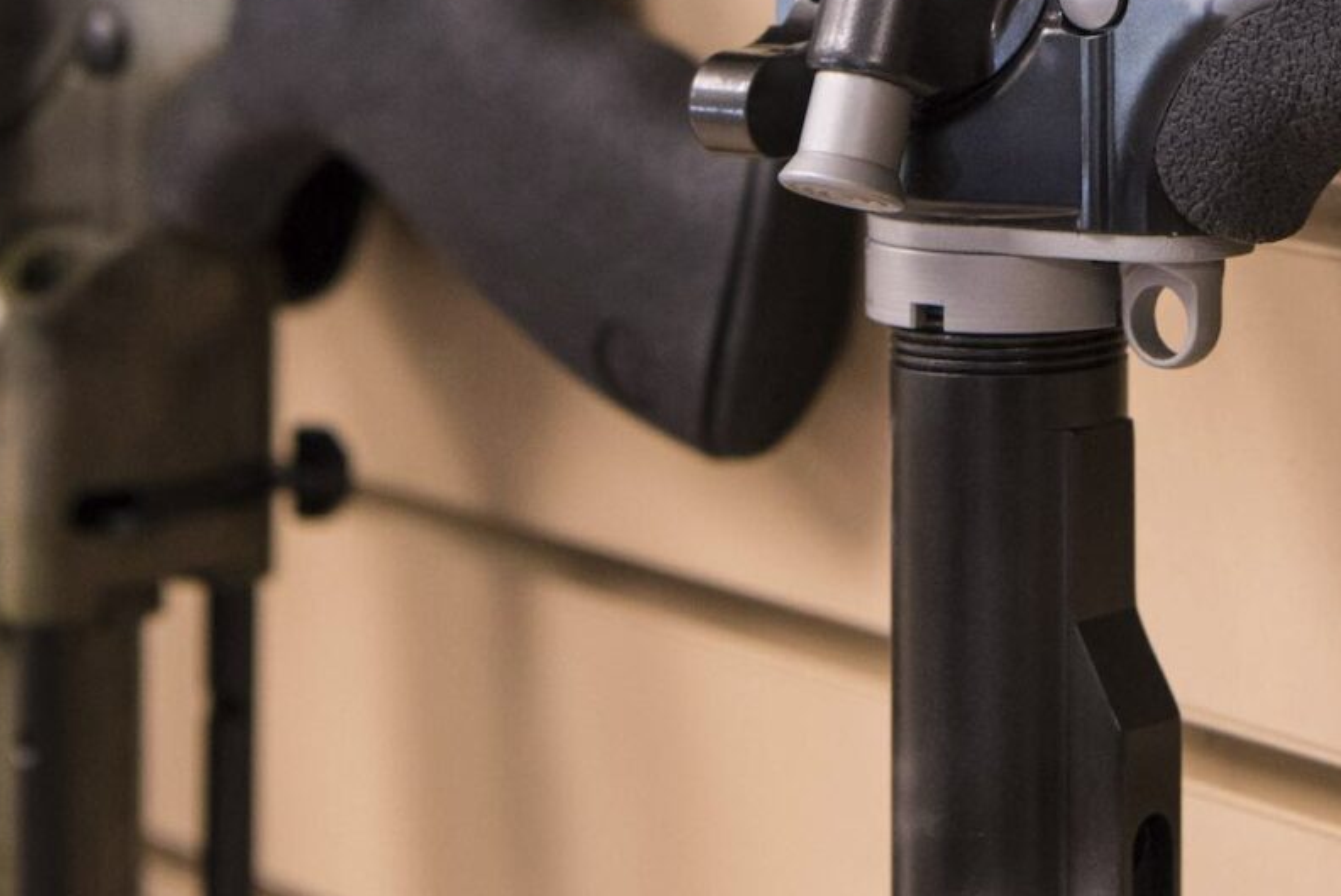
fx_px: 6261
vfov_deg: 8.1
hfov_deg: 12.2
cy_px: -232
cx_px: 1138
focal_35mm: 168
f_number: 4.5
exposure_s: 1/60
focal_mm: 52
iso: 640
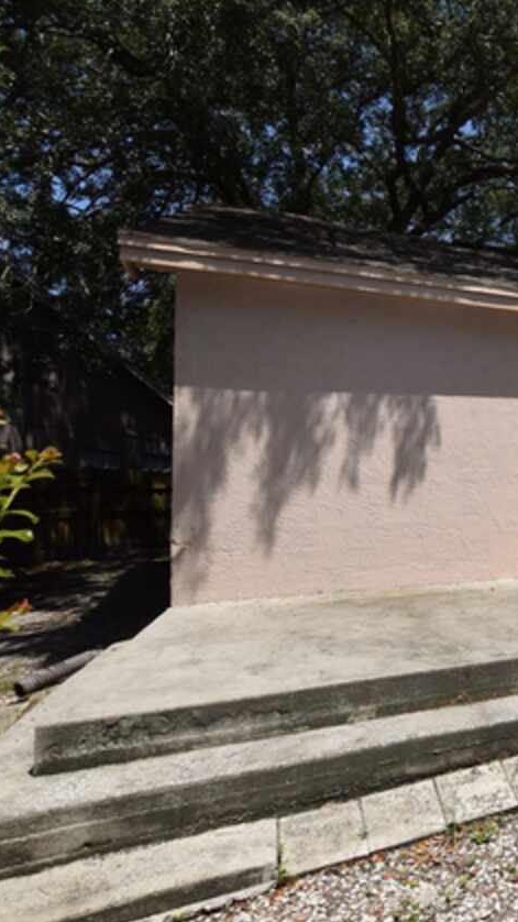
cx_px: 648
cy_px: 460
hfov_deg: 35.4
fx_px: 586
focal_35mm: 24
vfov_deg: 76.3
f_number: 9
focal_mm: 10
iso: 100
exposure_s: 1/200
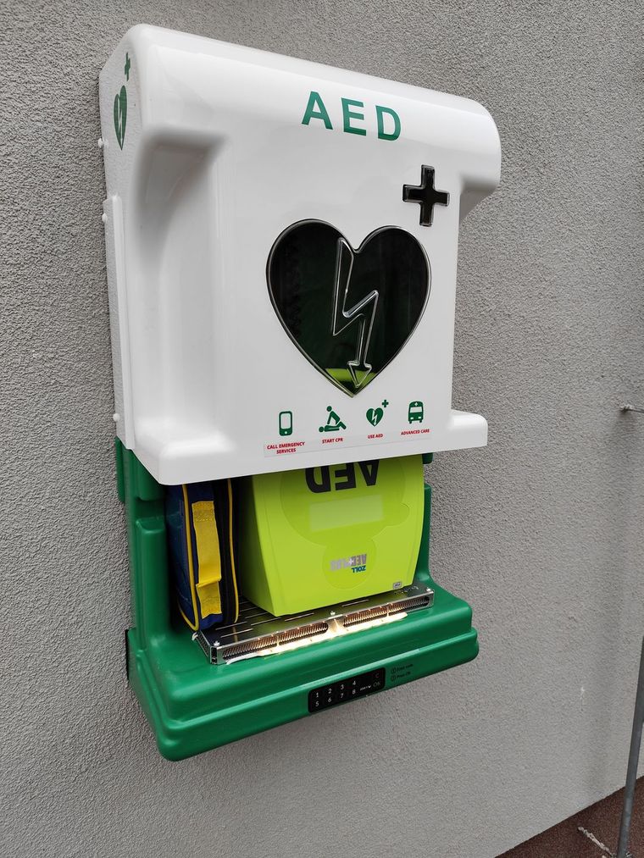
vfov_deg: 73.9
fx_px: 570
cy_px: 429
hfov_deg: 58.9
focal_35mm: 23
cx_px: 322
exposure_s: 1/245
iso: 50
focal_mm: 6.14
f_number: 1.65
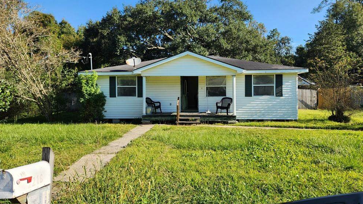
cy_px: 93
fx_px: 250
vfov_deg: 44.3
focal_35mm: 26
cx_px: 179
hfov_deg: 71.9
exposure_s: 1/986
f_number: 1.8
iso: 20
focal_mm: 5.4
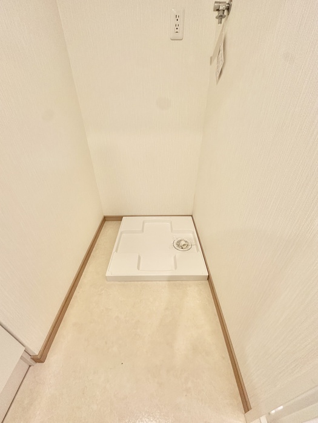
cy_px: 212
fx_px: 171
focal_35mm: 14
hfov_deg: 85.7
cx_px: 159
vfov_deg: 102.1
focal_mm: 2.22
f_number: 2.2
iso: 160
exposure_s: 1/60
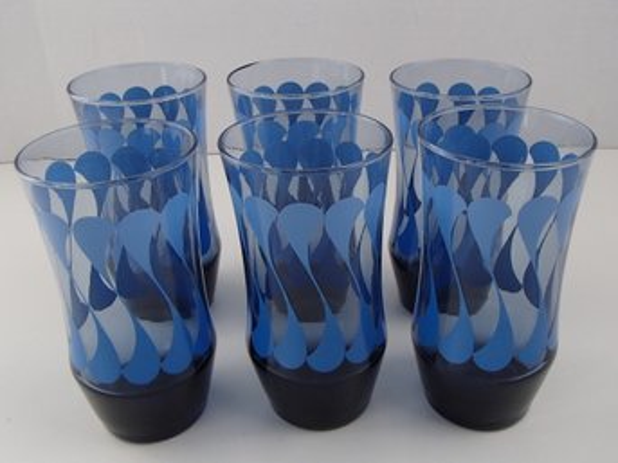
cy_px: 232
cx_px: 309
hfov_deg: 50.2
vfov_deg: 38.6
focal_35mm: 37
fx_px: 660
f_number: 4.7
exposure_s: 1/160
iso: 320
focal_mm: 6.64
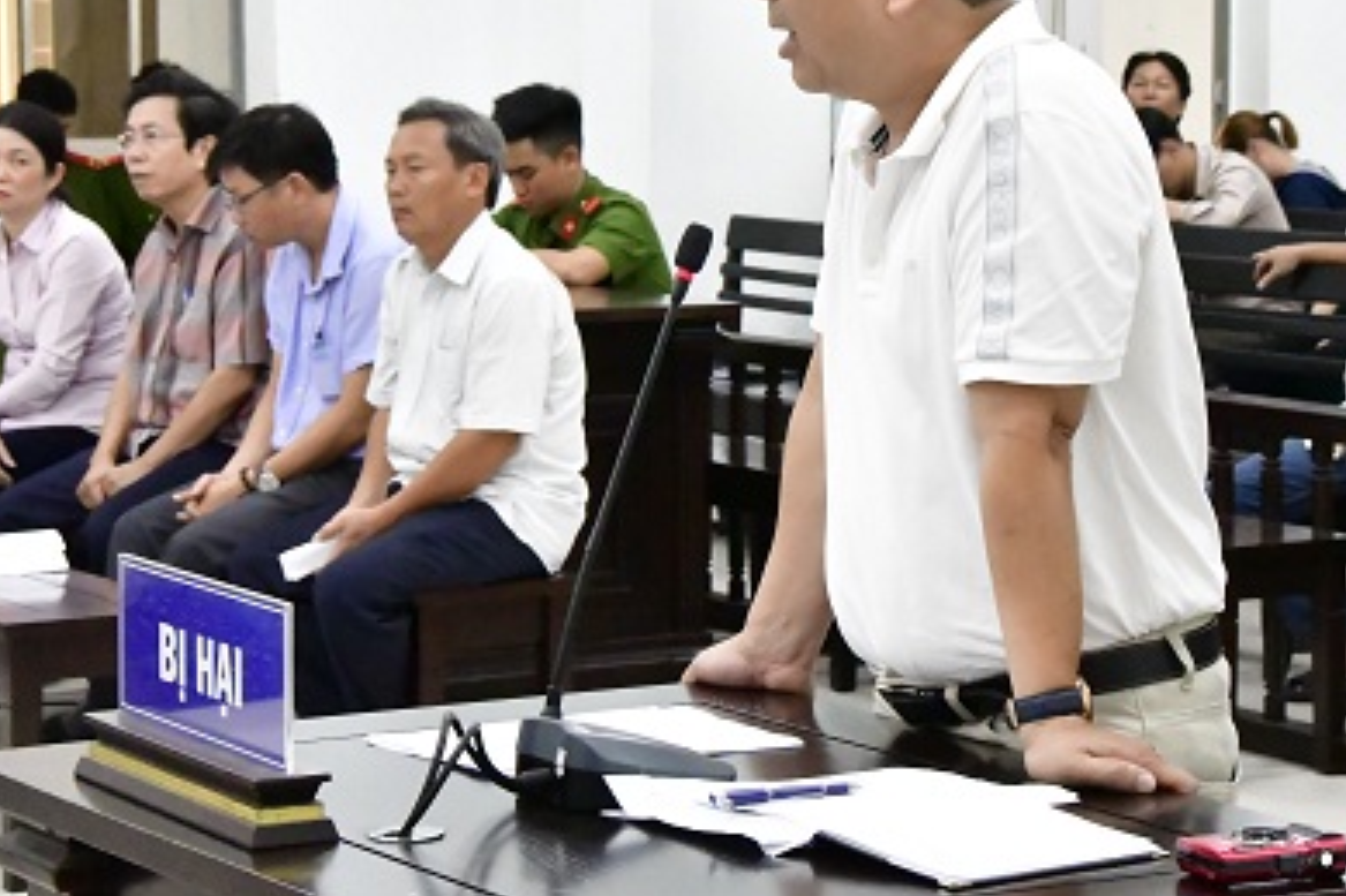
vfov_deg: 12.3
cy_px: 273
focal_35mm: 111
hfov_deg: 18.4
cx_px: 779
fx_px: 4148
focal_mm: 48
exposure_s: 1/80
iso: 25600
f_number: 11
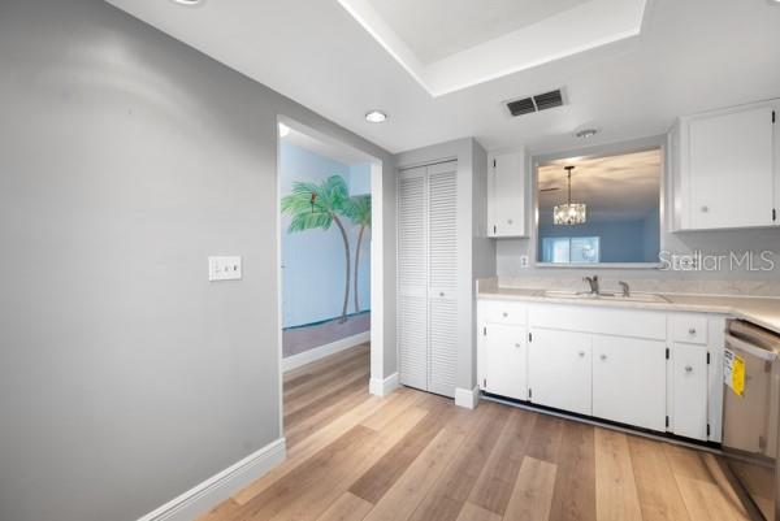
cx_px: 390
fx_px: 304
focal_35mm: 14
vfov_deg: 81.3
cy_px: 260
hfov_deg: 104.2
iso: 250
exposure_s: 1/2.5
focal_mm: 14
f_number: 6.3
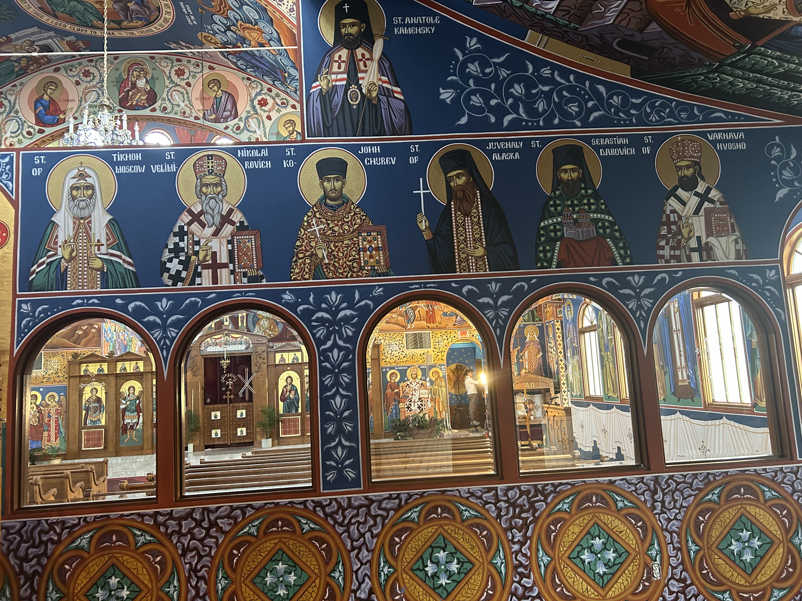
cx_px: 401
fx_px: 602
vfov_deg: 53.1
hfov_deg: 67.3
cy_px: 300
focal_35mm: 26
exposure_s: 1/60
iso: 400
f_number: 1.5
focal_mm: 5.7
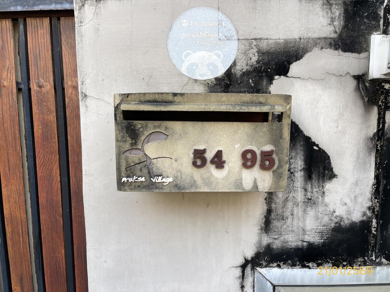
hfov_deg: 69.4
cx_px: 195
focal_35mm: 25
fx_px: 282
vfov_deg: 54.9
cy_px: 146
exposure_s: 1/130
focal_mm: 5.1
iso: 32
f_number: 1.6
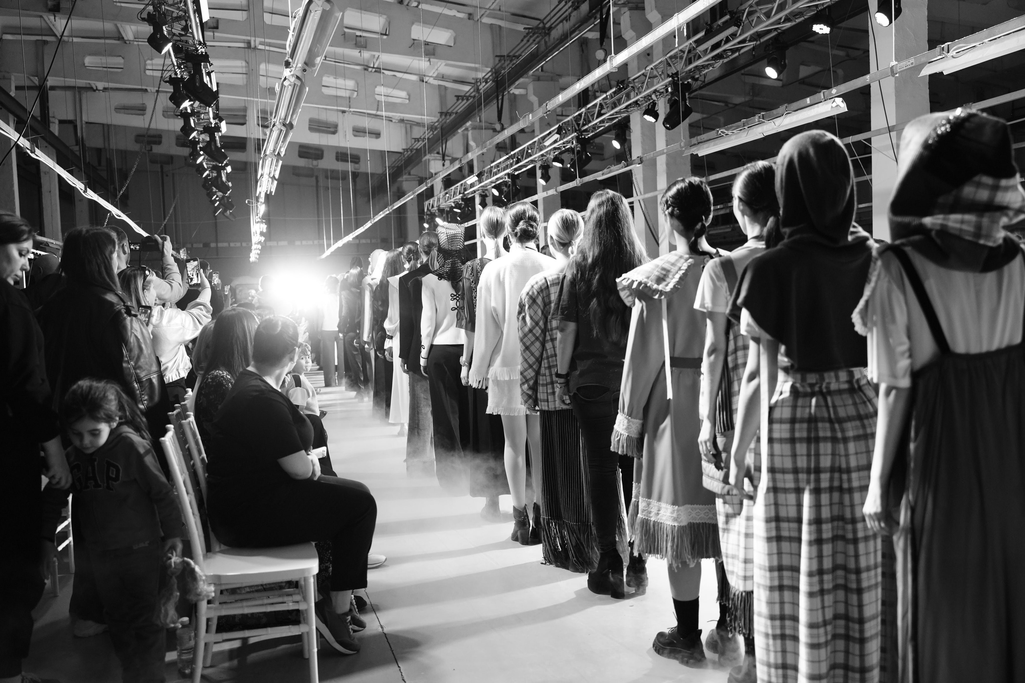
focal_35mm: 34
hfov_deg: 55.8
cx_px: 512
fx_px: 968
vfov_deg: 38.9
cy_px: 342
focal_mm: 34
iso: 2500
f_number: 2.8
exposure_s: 1/125
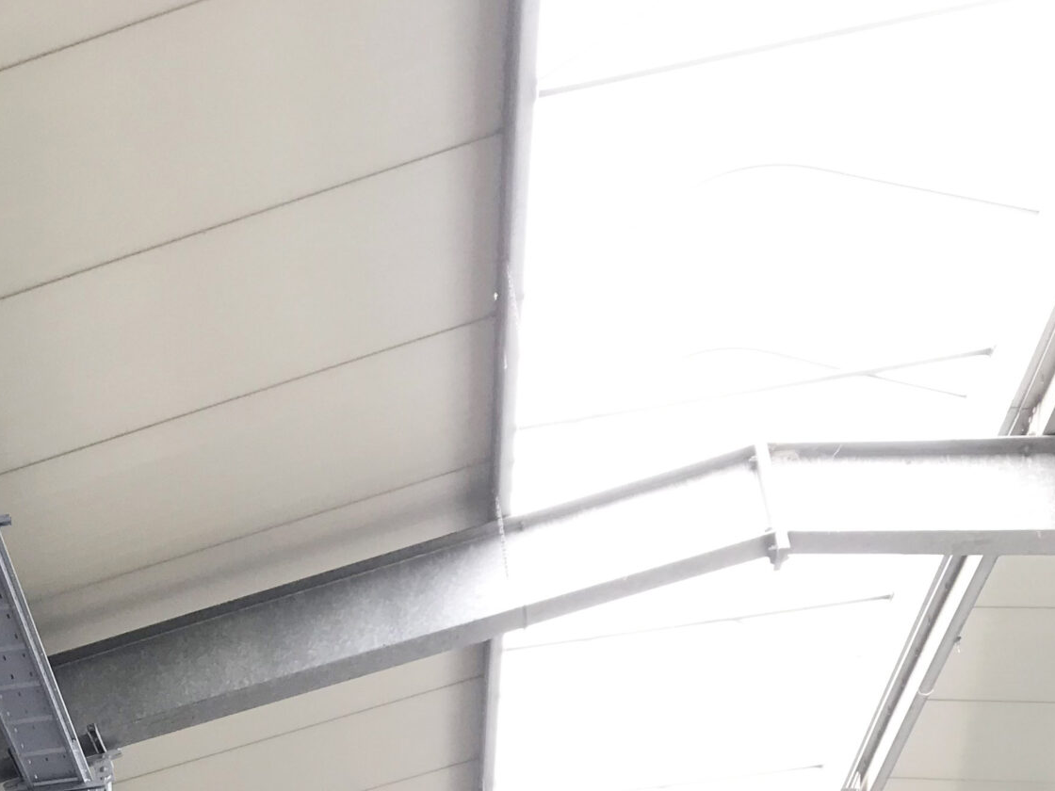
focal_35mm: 64
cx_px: -72
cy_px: 881
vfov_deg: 21.7
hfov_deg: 27.9
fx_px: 1951
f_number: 1.8
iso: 32
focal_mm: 3.99
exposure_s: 1/100
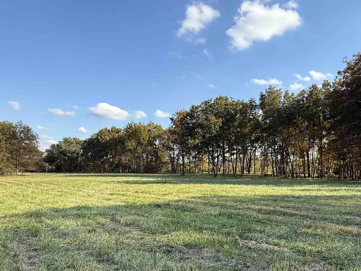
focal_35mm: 27
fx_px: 282
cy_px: 181
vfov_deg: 50.4
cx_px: 206
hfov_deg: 65.0
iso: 50
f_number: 2.2
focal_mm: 2.22
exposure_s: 1/799
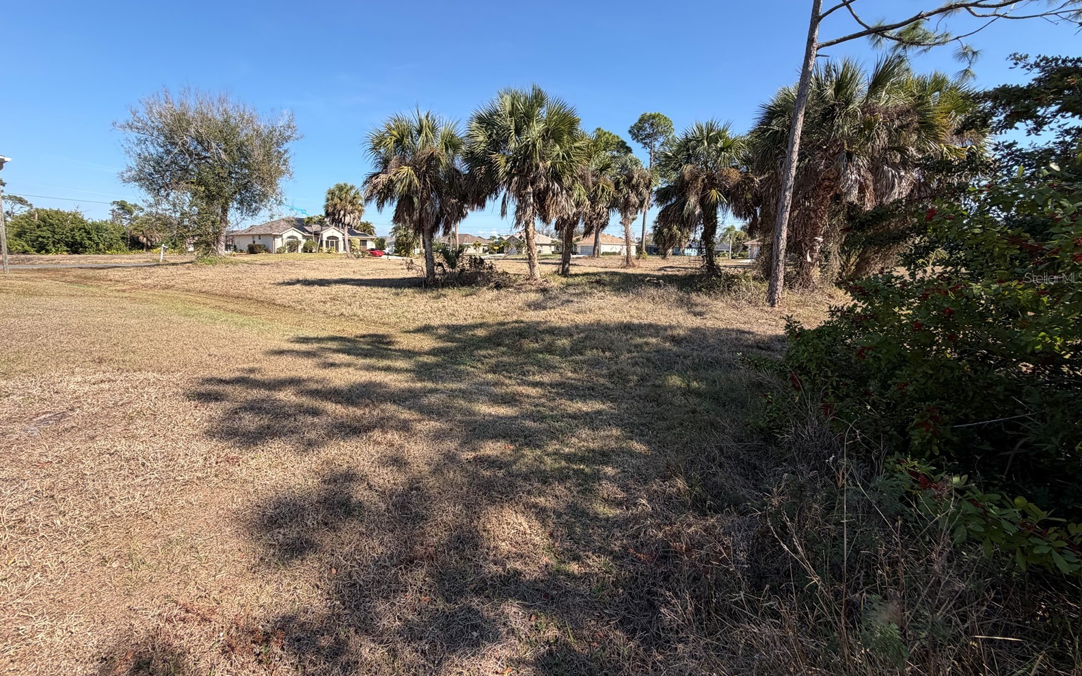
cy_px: 278
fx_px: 442
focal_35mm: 15
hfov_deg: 101.5
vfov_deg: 74.1
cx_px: 542
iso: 40
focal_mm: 2.22
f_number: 2.2
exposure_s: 1/770
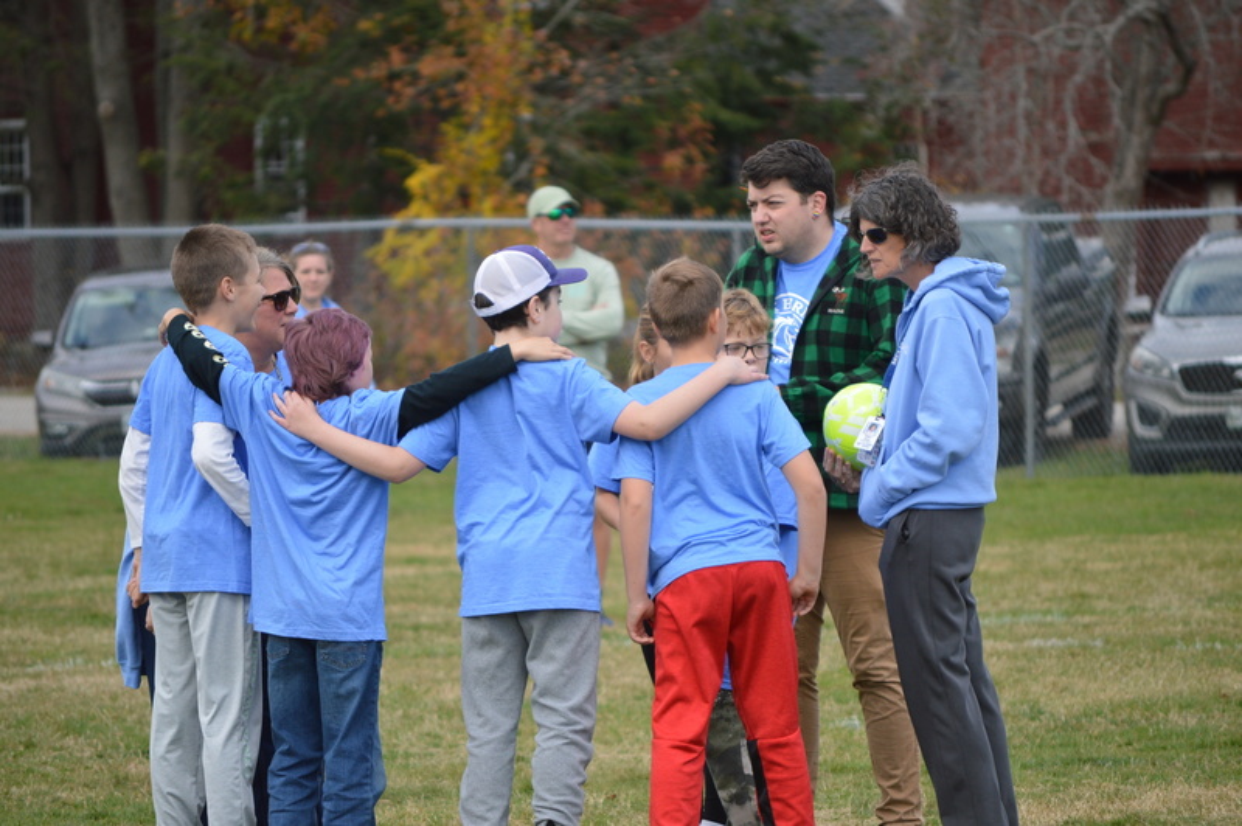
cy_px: 413
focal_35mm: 262
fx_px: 9049
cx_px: 621
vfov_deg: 5.2
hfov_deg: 7.9
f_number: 5.3
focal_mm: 175
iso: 400
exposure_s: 1/640
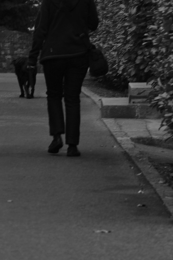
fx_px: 3286
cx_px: -1
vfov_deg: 4.5
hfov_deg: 3.0
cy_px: 84
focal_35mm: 456
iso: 160
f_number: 5.6
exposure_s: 1/80
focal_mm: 140
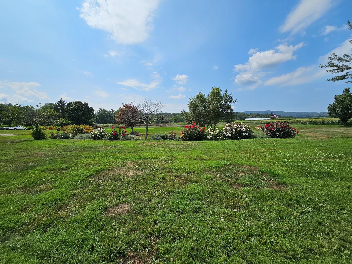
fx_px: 142
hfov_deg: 102.0
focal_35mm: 14
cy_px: 130
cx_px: 167
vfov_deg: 85.7
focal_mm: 2.2
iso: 50
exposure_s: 1/5523
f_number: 2.2
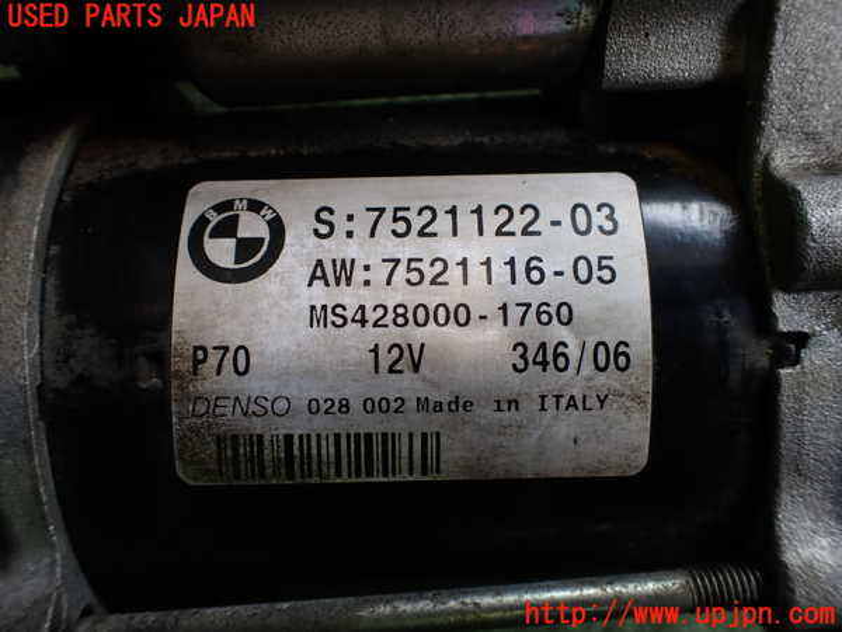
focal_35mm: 30
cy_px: 316
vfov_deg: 46.8
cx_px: 421
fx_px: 730
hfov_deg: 60.0
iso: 160
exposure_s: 1/125
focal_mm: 5.4
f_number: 2.3
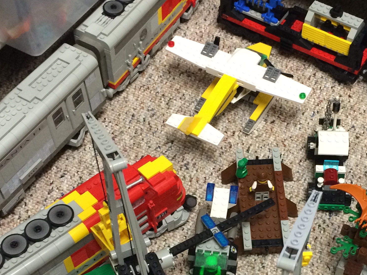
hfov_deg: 28.7
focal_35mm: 67
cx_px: 252
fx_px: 710
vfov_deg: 21.5
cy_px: 237
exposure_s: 1/30
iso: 160
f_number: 2.2
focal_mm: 4.12
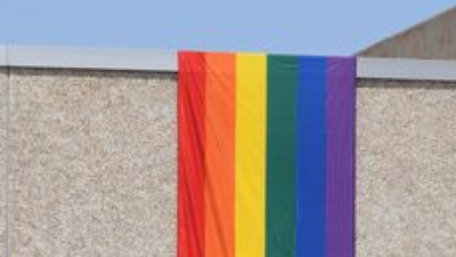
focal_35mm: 220
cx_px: 291
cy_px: 77
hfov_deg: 9.8
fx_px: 2661
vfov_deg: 5.5
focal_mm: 40
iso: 200
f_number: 11
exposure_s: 1/500
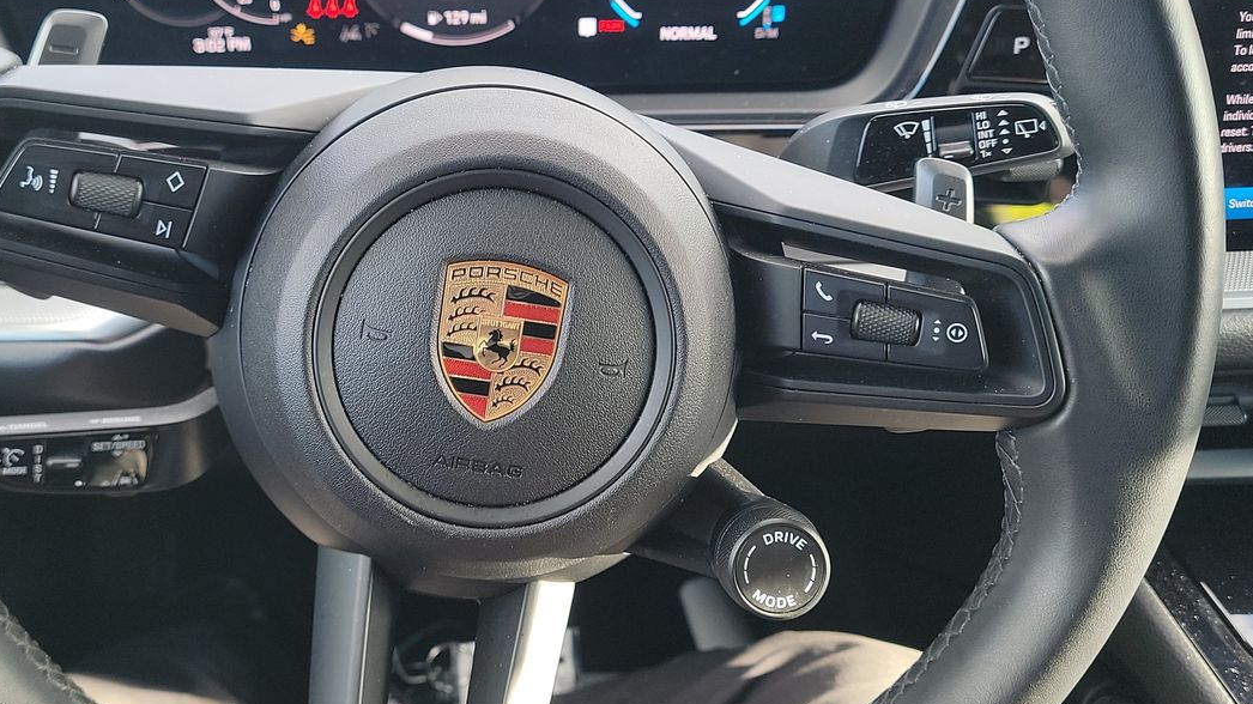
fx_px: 1329
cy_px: 318
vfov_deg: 29.7
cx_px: 495
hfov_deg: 50.1
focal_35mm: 40
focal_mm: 6.7
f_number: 1.8
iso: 102
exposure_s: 1/59
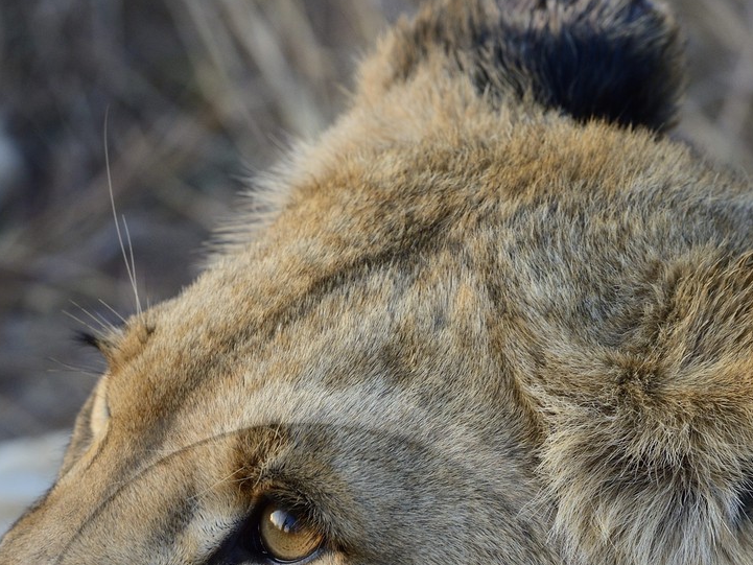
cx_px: 303
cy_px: 713
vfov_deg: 4.2
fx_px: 7658
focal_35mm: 352
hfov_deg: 5.6
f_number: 5.6
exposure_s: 1/400
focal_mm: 165
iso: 800
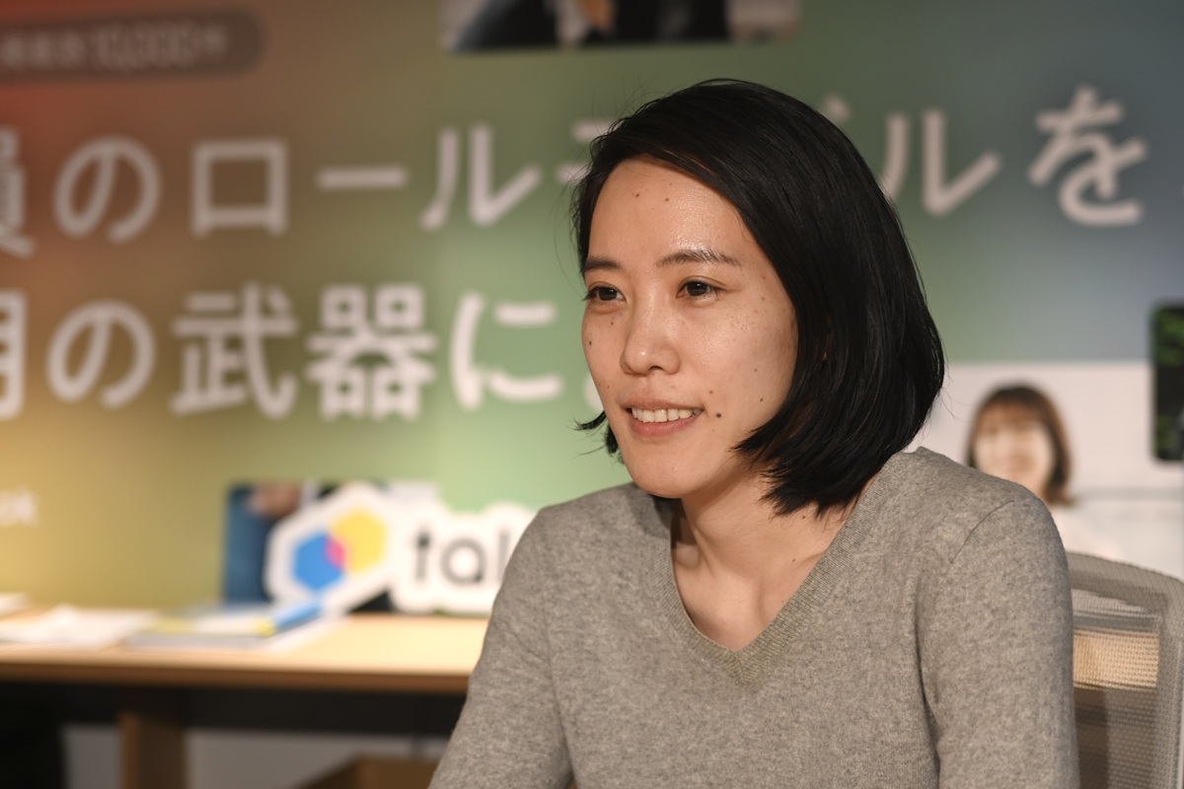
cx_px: 592
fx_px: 1973
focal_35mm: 60
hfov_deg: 33.4
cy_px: 394
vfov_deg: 22.6
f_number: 2.2
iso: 140
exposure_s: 1/125
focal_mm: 40
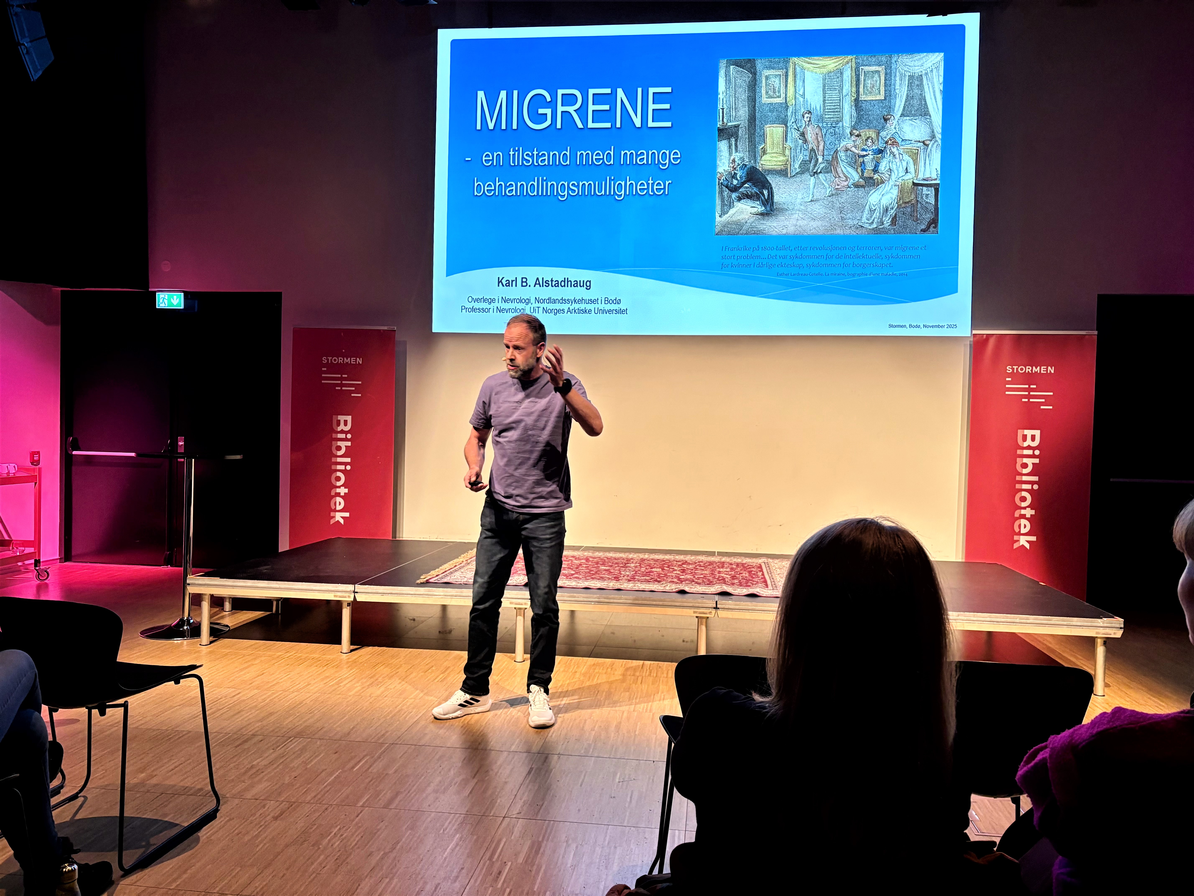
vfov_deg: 53.1
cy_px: 448
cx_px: 597
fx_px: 897
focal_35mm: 26
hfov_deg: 67.3
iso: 160
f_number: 1.6
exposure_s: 1/50
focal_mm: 5.96
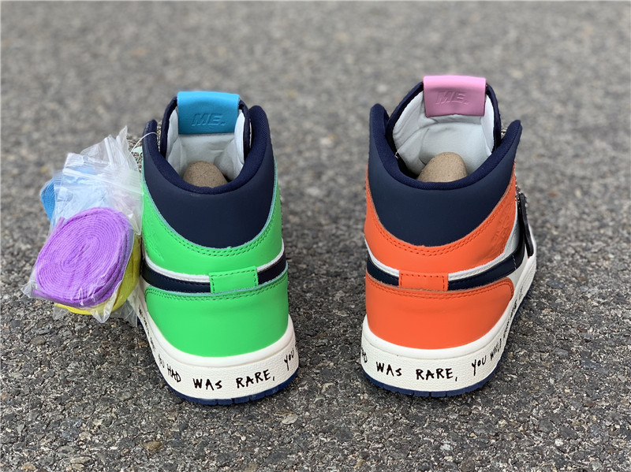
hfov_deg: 36.8
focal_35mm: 52
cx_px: 316
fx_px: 947
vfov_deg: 28.0
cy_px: 236
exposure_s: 1/318
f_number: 2.4
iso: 16
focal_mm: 6
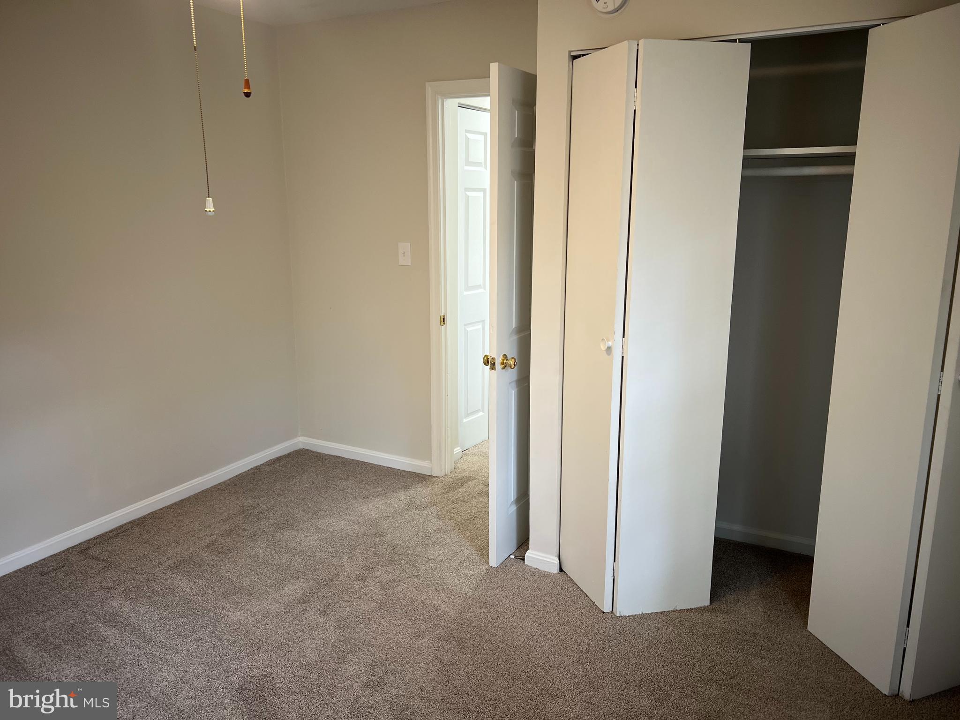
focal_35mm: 26
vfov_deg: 53.1
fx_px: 721
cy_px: 360
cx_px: 480
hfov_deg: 67.3
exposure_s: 1/60
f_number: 1.5
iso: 80
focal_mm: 5.7
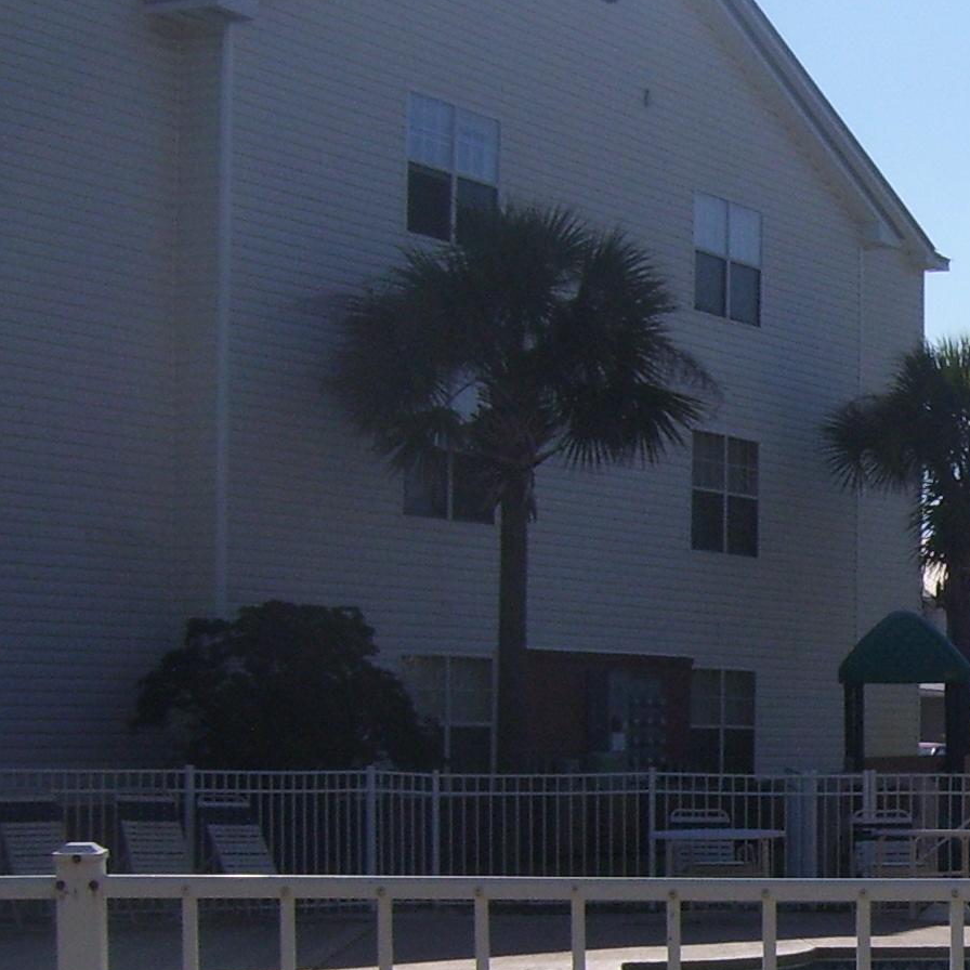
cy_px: 834
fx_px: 2980
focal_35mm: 94
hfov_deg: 17.4
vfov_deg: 18.2
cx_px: 1237
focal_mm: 6
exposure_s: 1/1000
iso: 80
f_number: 4.8
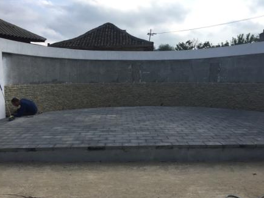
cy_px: 101
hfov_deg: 59.9
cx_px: 130
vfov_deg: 46.8
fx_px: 229
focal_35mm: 30
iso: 32
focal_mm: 4.15
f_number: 2.2
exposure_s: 1/2326
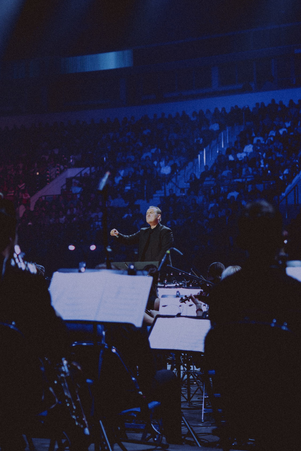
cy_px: 226
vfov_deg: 69.4
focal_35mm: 26
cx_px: 150
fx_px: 326
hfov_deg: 49.6
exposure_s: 1/125
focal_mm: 17
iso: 800
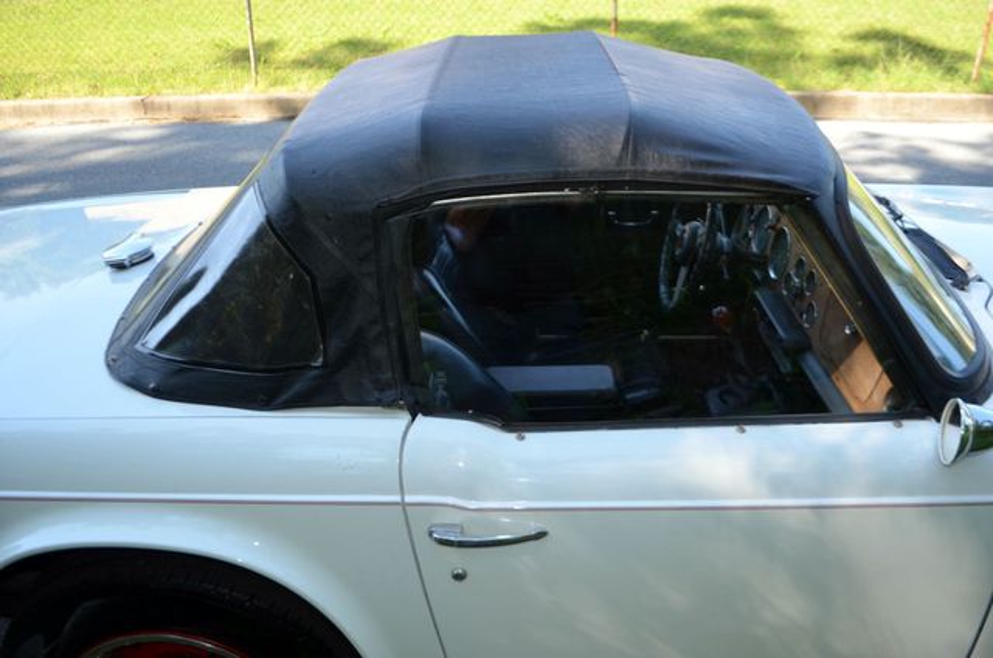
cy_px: 329
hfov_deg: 62.0
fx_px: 826
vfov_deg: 43.4
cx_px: 496
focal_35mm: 30
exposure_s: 1/200
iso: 110
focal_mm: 20
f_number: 3.8
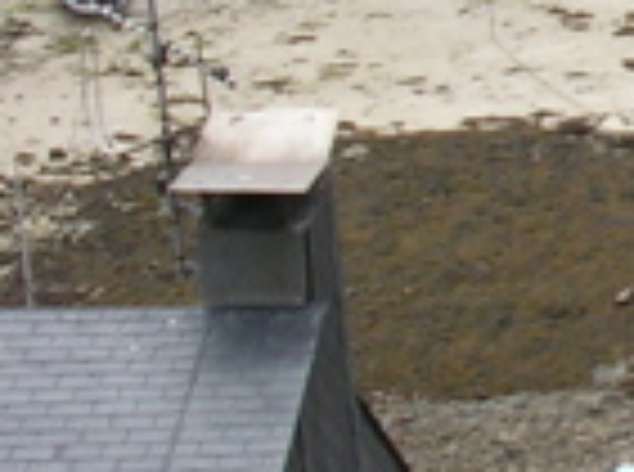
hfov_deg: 10.5
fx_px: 3160
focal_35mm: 173
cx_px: 1277
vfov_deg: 8.5
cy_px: -45
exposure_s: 1/260
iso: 50
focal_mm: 5.8
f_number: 5.6
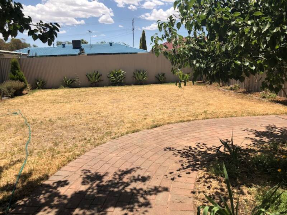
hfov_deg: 61.7
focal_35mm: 29
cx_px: 144
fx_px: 240
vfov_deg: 48.2
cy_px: 108
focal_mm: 3.99
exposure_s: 1/2183
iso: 20
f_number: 1.8
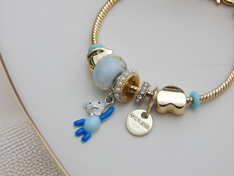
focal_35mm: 104
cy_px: 88
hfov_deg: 18.9
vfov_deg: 14.2
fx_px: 703
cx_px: 117
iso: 400
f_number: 4.5
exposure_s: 1/20
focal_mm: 18.7
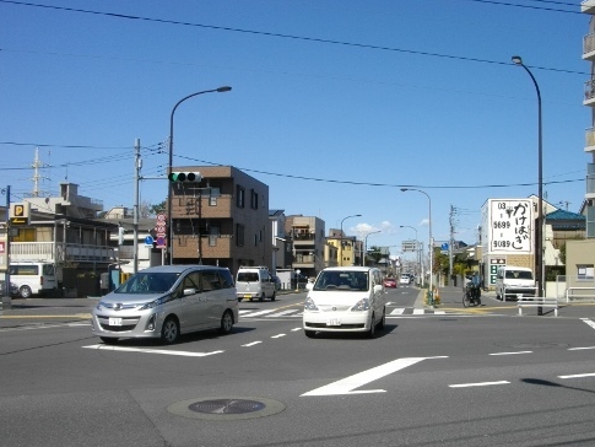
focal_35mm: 33
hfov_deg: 55.3
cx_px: 301
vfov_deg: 43.0
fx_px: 567
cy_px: 224
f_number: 5.5
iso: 100
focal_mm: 5.7
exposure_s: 1/640
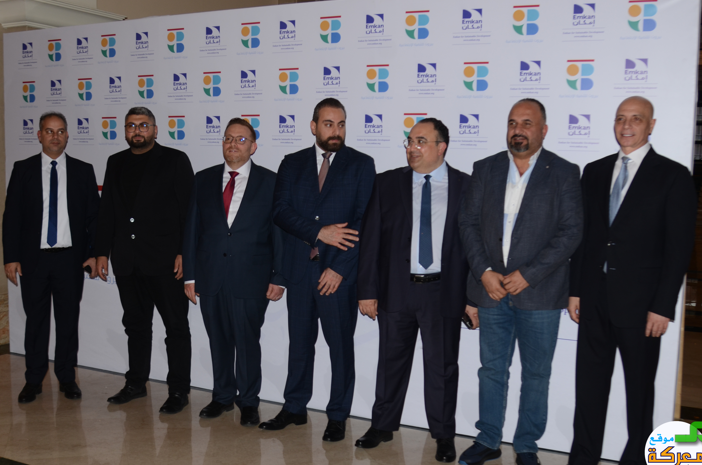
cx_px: 341
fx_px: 759
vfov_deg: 34.1
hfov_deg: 49.6
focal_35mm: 39
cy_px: 237
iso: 250
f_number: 4.5
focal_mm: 24
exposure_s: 1/250
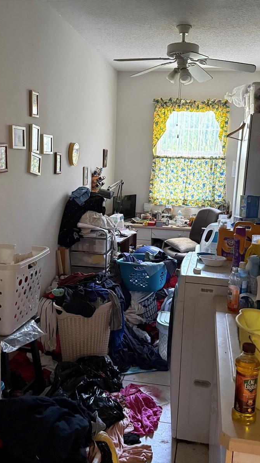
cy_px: 232
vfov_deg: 56.6
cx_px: 130
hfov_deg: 33.7
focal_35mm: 35
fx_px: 429
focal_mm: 6.76
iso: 800
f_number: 1.78
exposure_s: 1/40
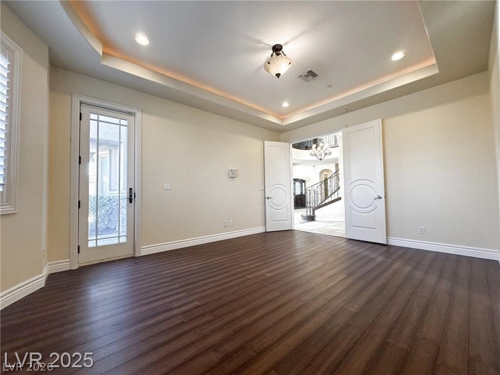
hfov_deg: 102.1
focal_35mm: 14
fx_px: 202
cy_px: 188
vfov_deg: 85.7
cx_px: 250
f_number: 2.2
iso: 250
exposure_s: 1/120
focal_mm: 2.2
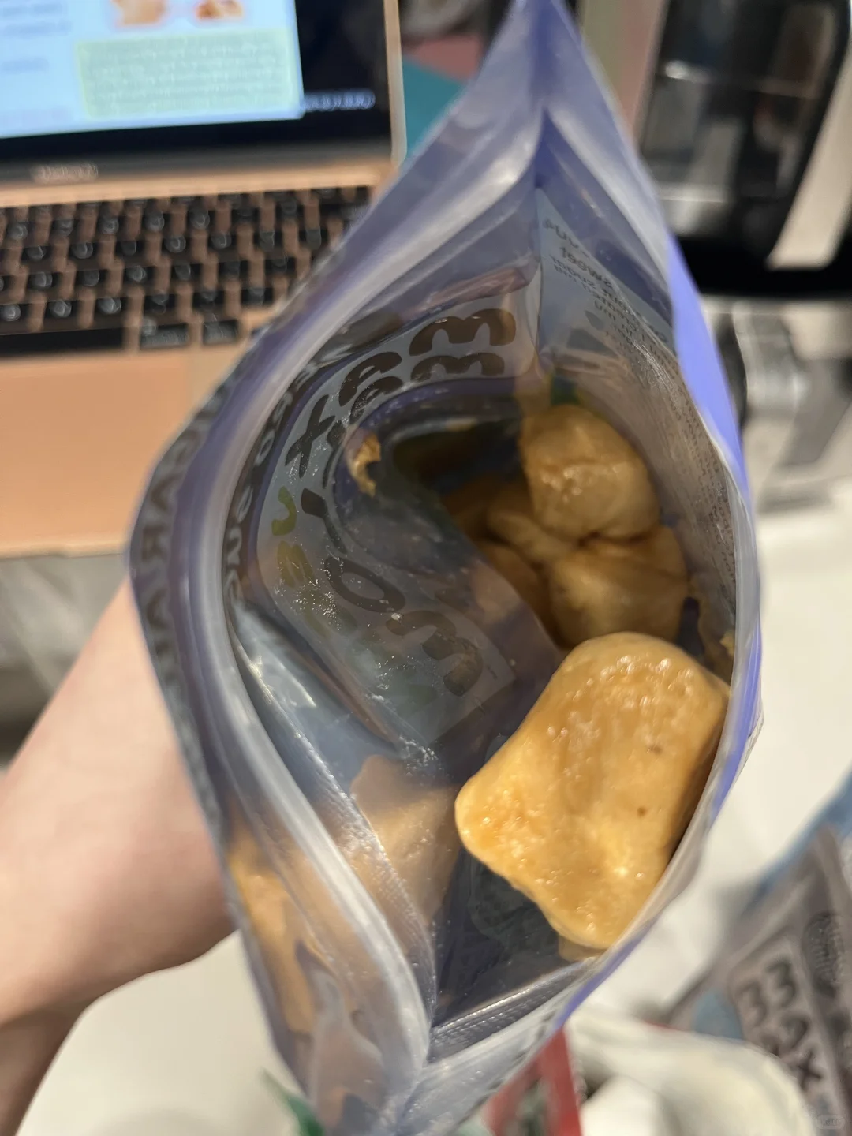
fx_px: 853
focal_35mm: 26
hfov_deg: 53.1
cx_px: 426
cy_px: 568
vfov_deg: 67.3
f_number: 1.6
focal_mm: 5.1
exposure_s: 1/60
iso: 160
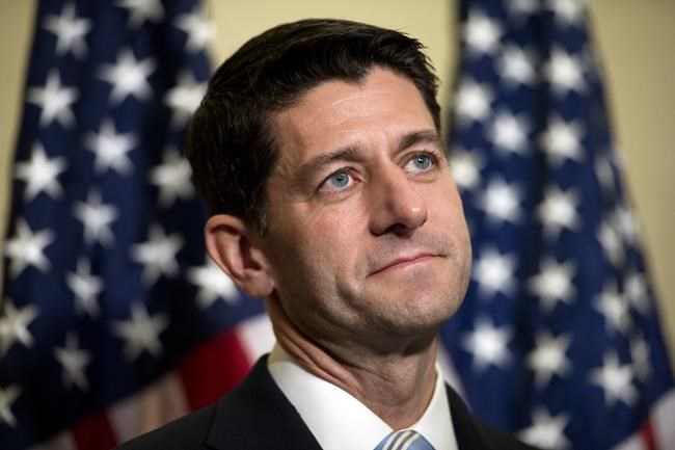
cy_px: 225
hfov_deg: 10.3
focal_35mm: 200
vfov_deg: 6.9
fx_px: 3749
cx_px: 338
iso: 2500
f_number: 2.8
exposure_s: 1/200
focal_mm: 200
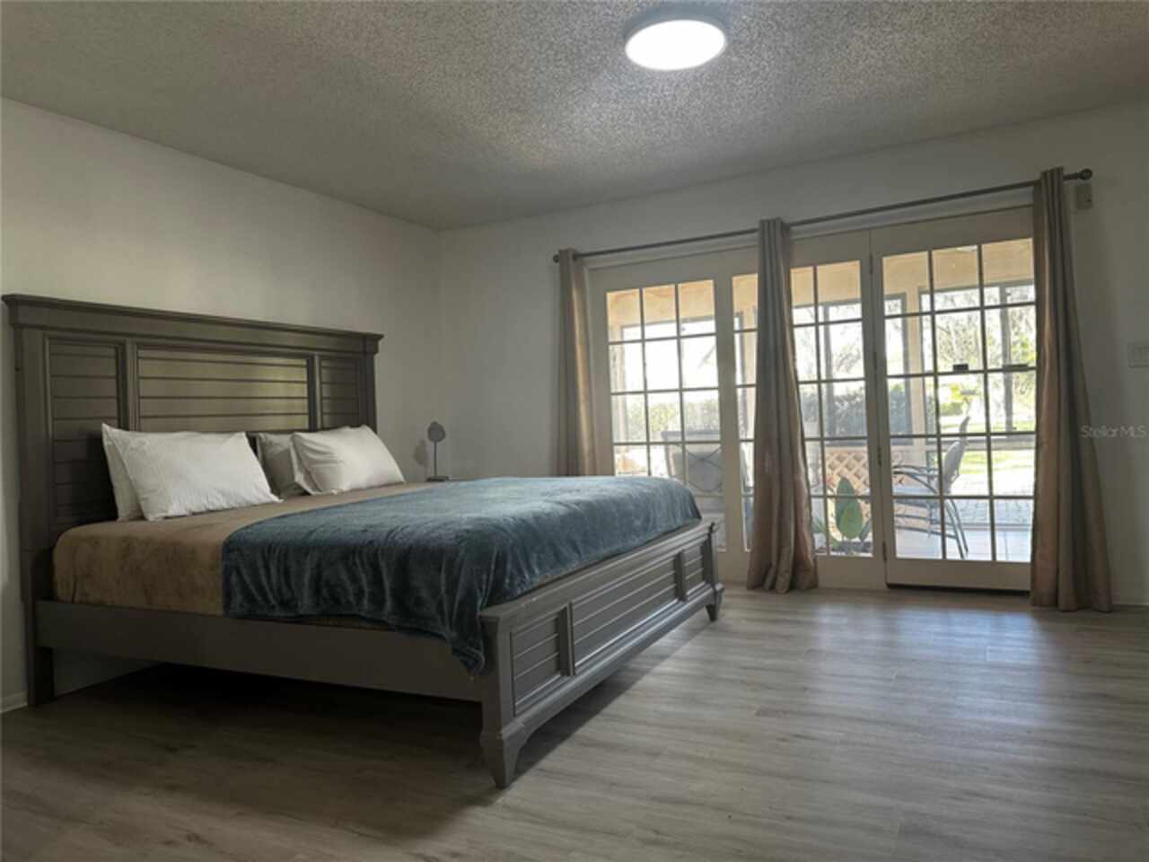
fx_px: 797
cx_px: 574
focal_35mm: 24
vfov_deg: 56.8
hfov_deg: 71.6
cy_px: 431
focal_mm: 6.86
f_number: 1.78
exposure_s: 1/120
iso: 200
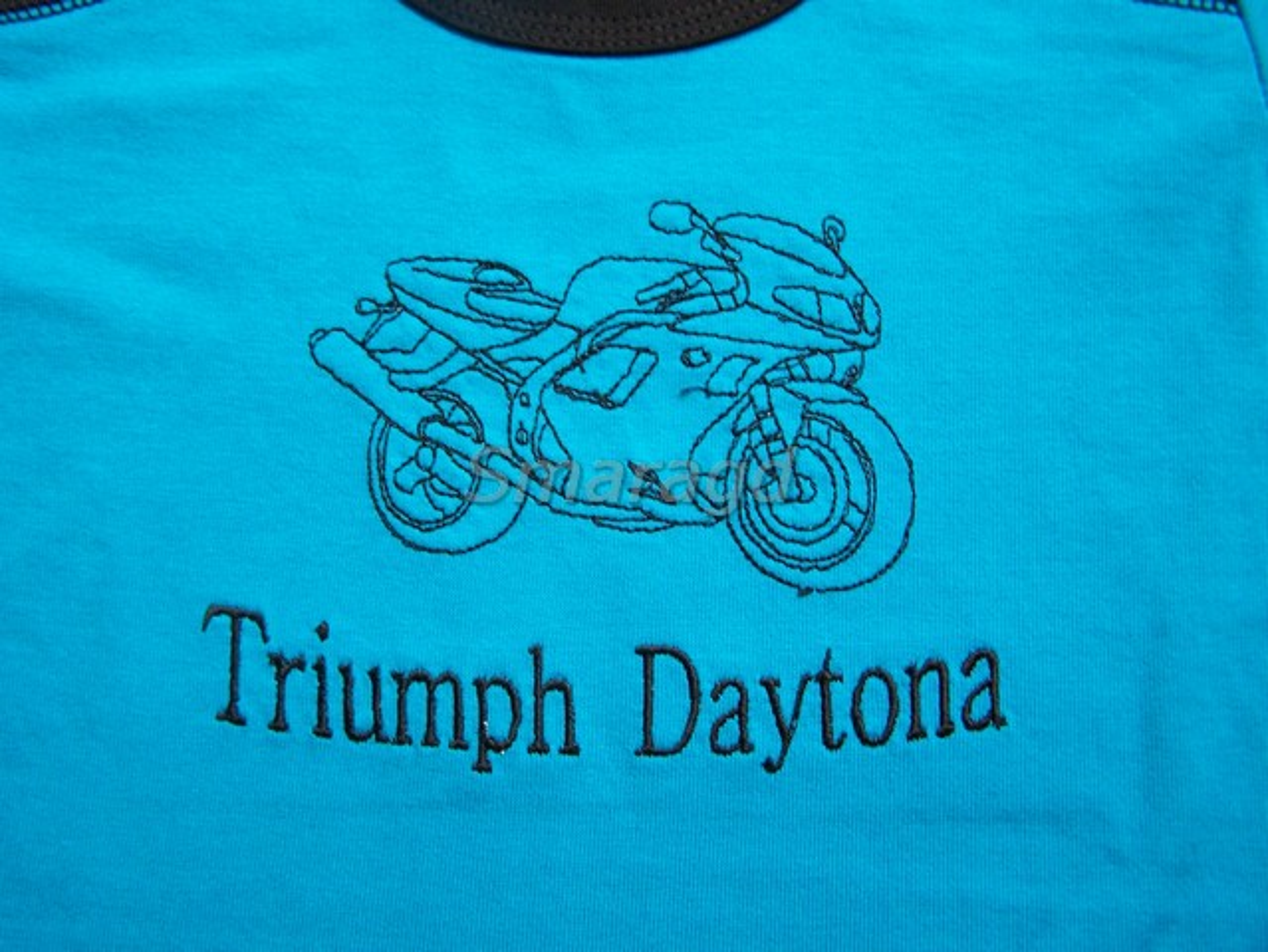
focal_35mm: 38
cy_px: 476
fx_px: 1393
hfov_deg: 49.0
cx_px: 634
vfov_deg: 37.8
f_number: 2.8
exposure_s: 1/15
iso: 160
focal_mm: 6.3
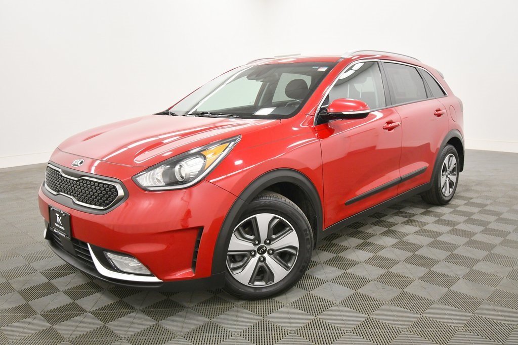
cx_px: 259
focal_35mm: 28
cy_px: 172
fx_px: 403
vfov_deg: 46.4
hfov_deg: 65.5
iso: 1250
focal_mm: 19
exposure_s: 1/125
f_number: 5.6
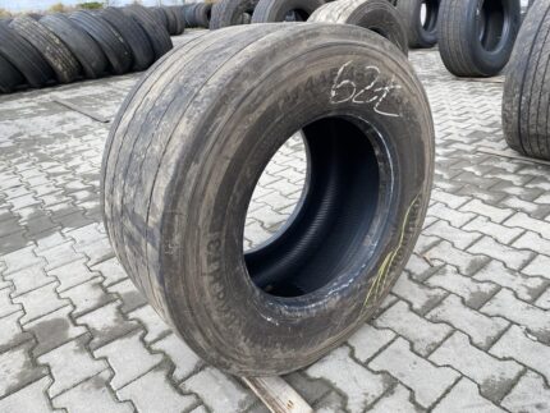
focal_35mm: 26
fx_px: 413
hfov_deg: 67.3
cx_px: 275
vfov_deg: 53.1
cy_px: 206
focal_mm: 4.25
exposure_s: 1/332
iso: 32
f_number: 1.8
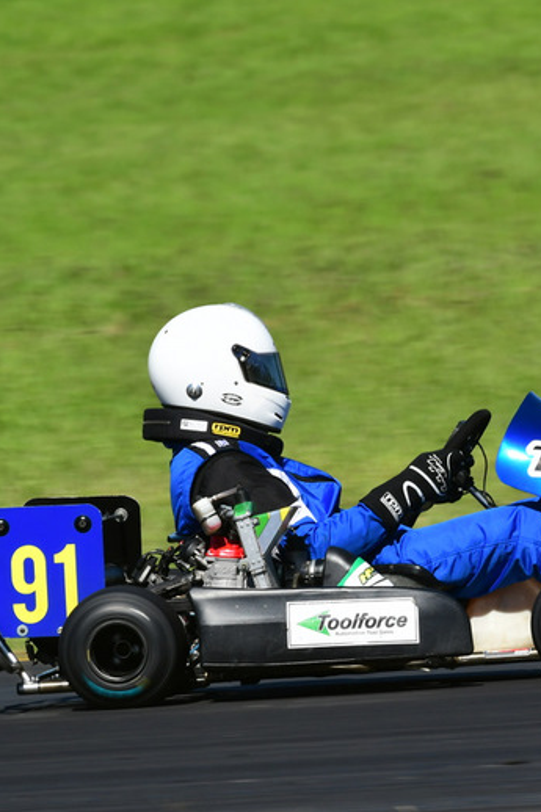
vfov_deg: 2.6
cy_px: 417
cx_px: 524
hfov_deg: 1.7
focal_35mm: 788
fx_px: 17773
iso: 400
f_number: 11
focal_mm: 340
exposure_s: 1/640
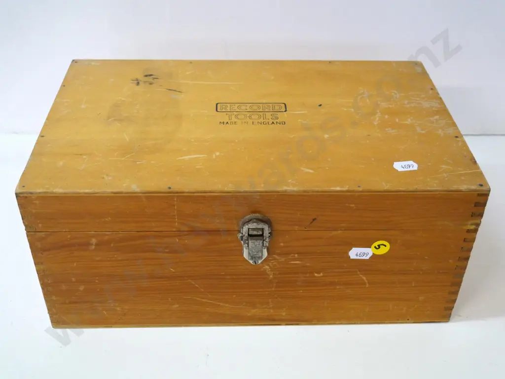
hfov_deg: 46.8
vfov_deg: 36.0
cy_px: 190
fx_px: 584
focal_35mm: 40
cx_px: 252
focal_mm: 20
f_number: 4.6
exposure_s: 1/250
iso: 3200
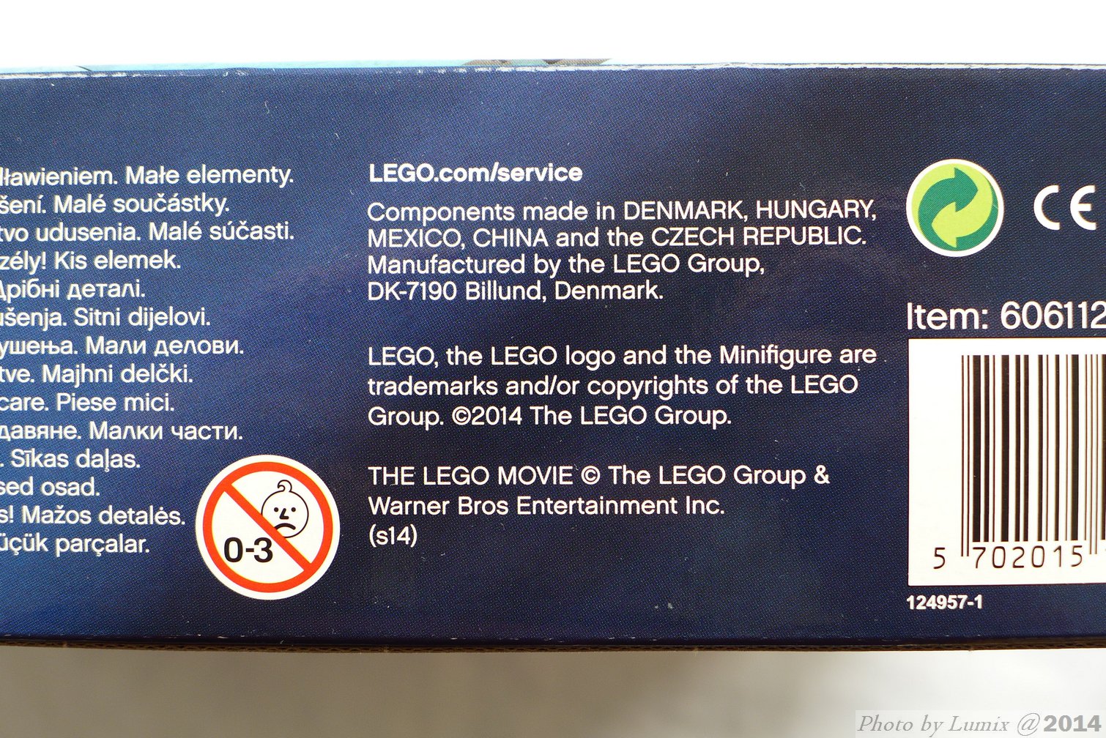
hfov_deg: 39.6
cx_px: 553
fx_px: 1537
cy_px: 369
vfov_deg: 27.0
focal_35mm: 50
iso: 80
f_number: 2.2
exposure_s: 1/25
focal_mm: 9.8
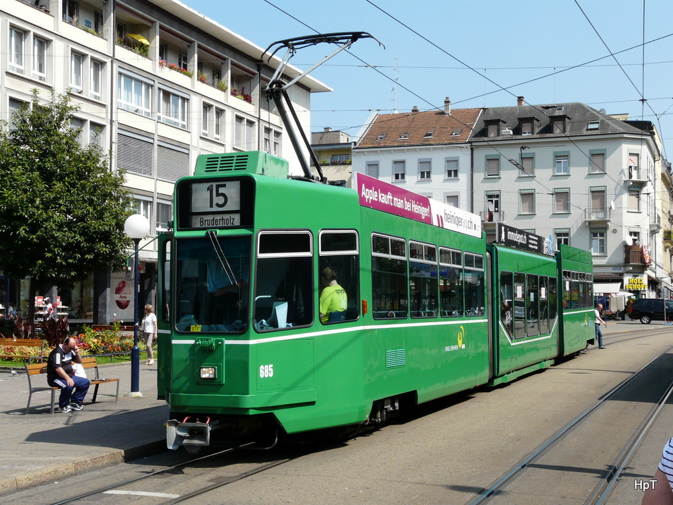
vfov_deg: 28.0
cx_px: 336
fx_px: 1011
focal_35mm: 52
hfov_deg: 36.8
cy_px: 252
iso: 100
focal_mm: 8.5
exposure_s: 1/400
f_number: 5.6
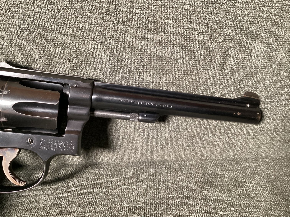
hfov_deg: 58.3
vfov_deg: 45.4
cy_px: 108
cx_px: 145
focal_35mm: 31
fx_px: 260
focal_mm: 3.3
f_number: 2.4
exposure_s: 1/33
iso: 400
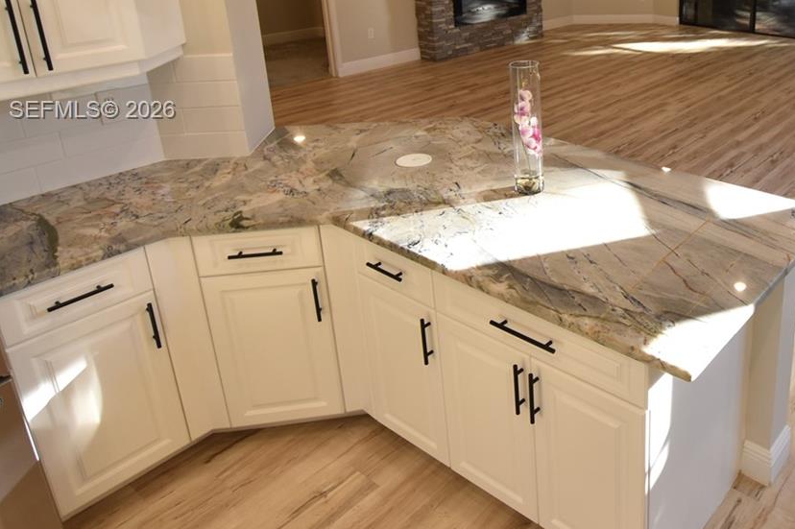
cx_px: 644
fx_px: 640
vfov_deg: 43.0
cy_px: 111
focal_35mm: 29
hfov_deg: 58.4
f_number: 5
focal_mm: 10
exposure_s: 1/100
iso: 400
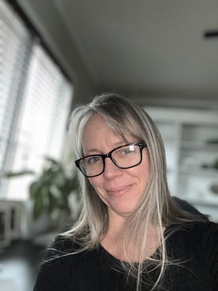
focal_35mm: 30
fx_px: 252
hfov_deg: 46.8
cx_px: 109
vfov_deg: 60.0
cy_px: 146
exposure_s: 1/40
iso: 400
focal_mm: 2.69
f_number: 1.9
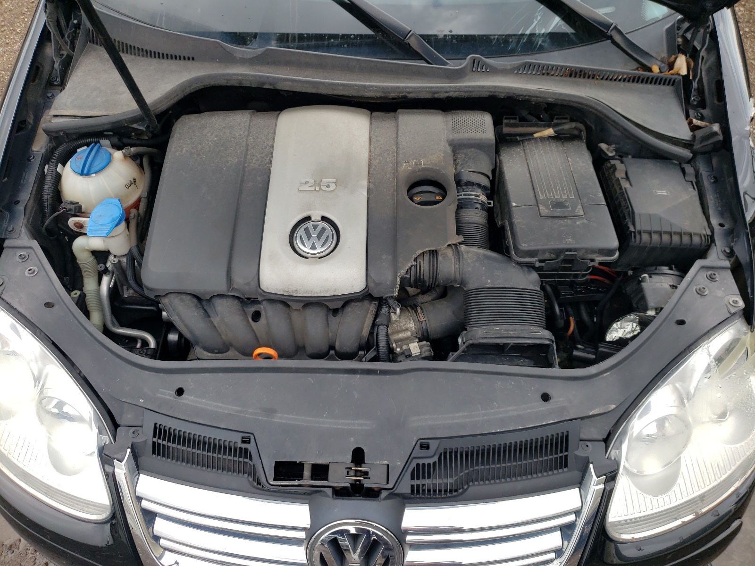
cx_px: 378
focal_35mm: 26
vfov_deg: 53.1
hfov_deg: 67.3
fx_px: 567
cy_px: 283
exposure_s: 1/833
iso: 50
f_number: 1.5
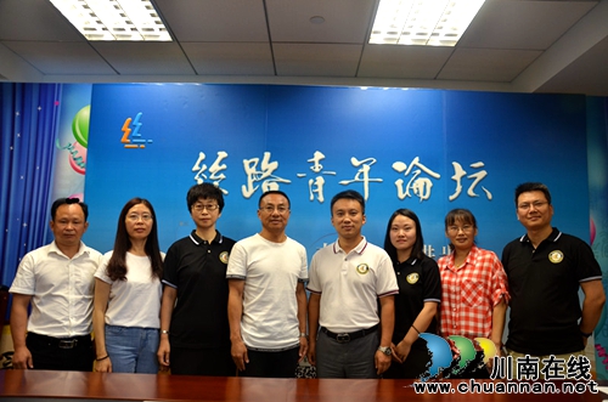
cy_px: 201
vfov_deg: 47.7
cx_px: 304
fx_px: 455
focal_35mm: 27
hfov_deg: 67.5
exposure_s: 1/60
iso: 400
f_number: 4
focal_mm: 18
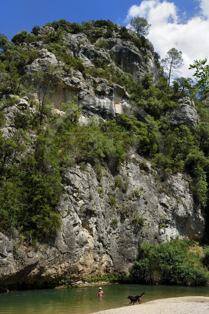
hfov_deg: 37.8
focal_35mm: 35
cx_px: 104
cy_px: 157
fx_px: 305
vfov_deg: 54.5
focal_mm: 35
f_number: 14
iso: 200
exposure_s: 1/250
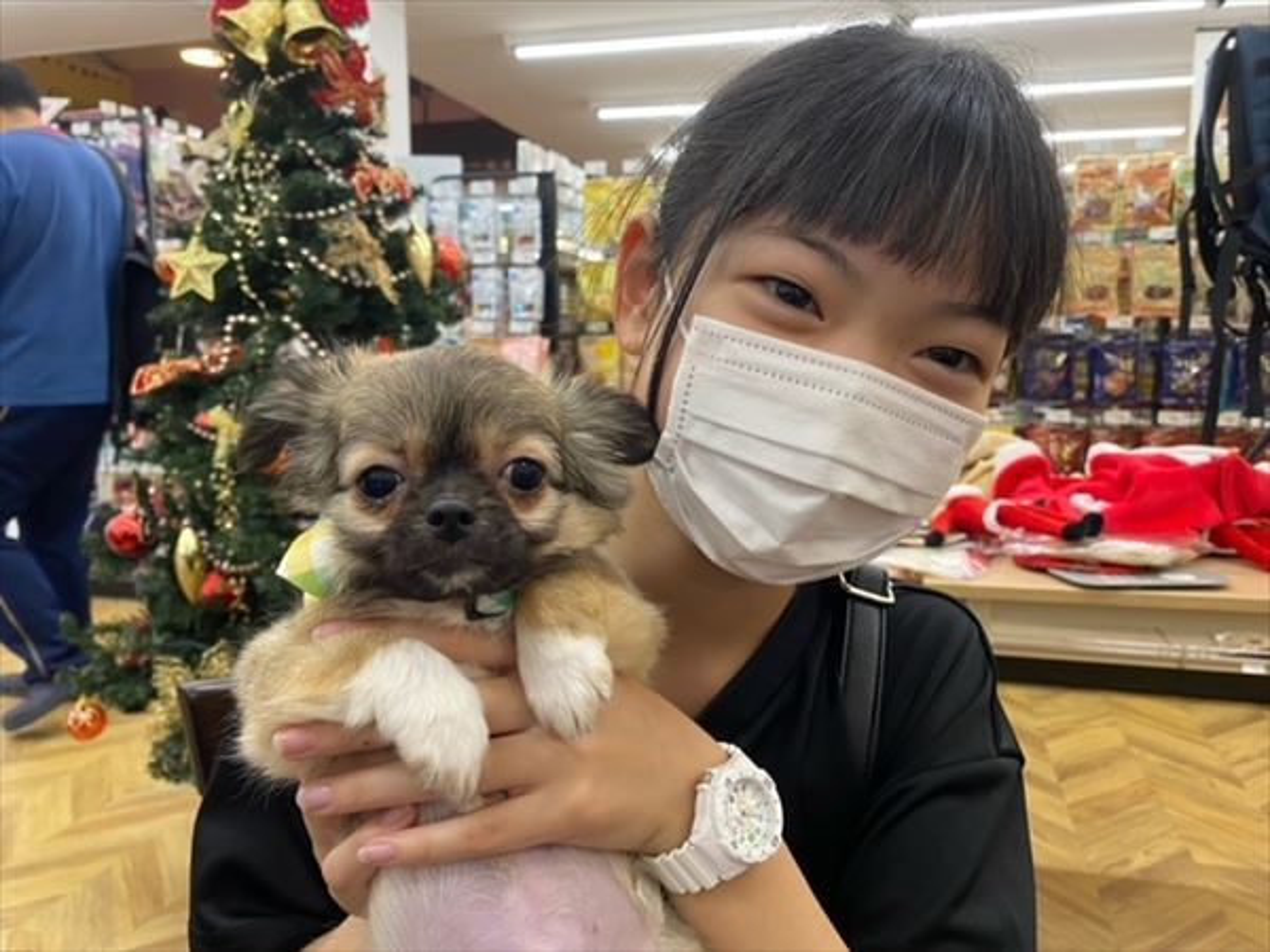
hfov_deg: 67.3
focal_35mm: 26
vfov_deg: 53.1
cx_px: 635
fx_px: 954
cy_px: 476
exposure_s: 1/60
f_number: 1.8
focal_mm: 4.25
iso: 100
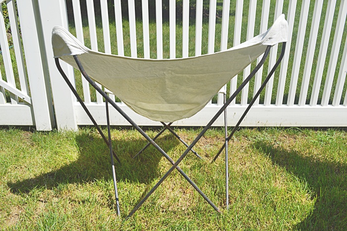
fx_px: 318
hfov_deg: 57.3
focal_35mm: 33
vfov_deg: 39.9
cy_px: 116
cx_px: 174
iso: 100
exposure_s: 1/250
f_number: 8
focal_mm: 22
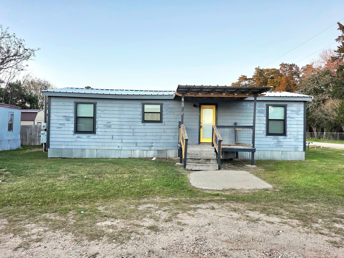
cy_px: 132
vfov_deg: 56.8
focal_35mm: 24
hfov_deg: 71.6
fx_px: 238
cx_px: 169
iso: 50
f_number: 1.7
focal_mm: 6.3
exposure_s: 1/182
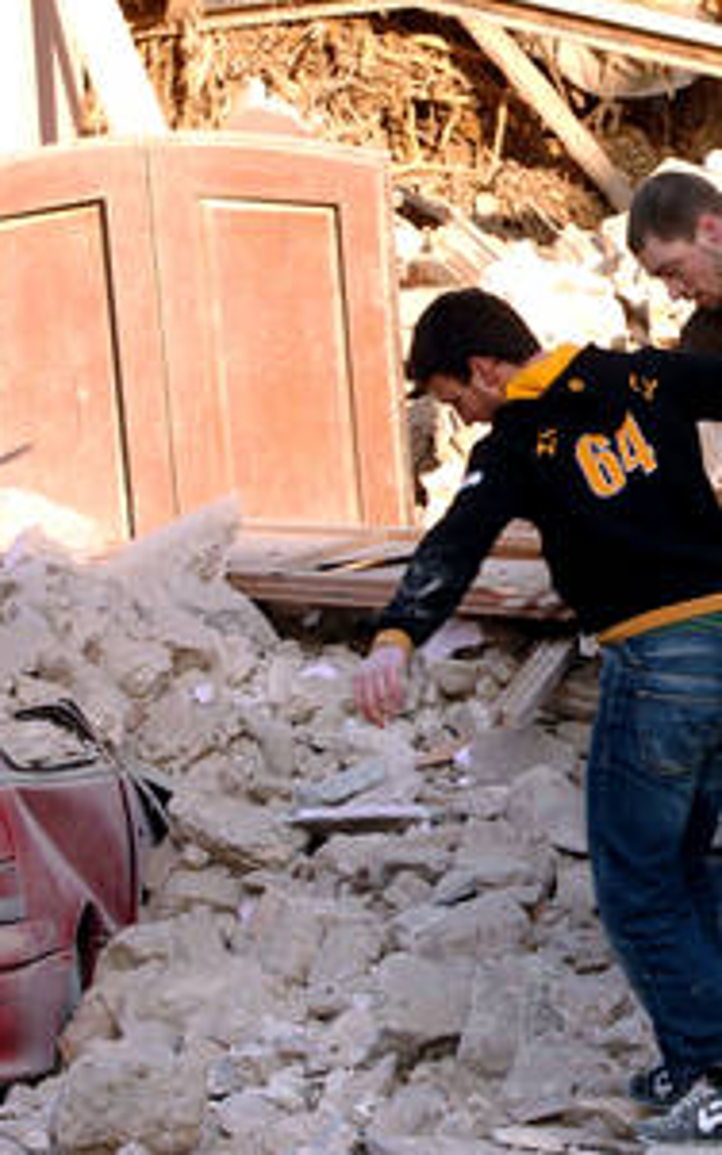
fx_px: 7339
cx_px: 868
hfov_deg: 5.6
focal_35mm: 233
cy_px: 576
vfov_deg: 9.0
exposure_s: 1/320
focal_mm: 100
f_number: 5.3
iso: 250
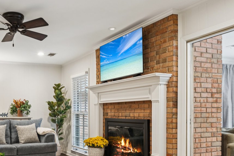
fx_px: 247
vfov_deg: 34.6
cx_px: 53
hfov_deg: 48.3
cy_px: 111
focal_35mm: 38
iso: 400
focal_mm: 16
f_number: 8
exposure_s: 1/4
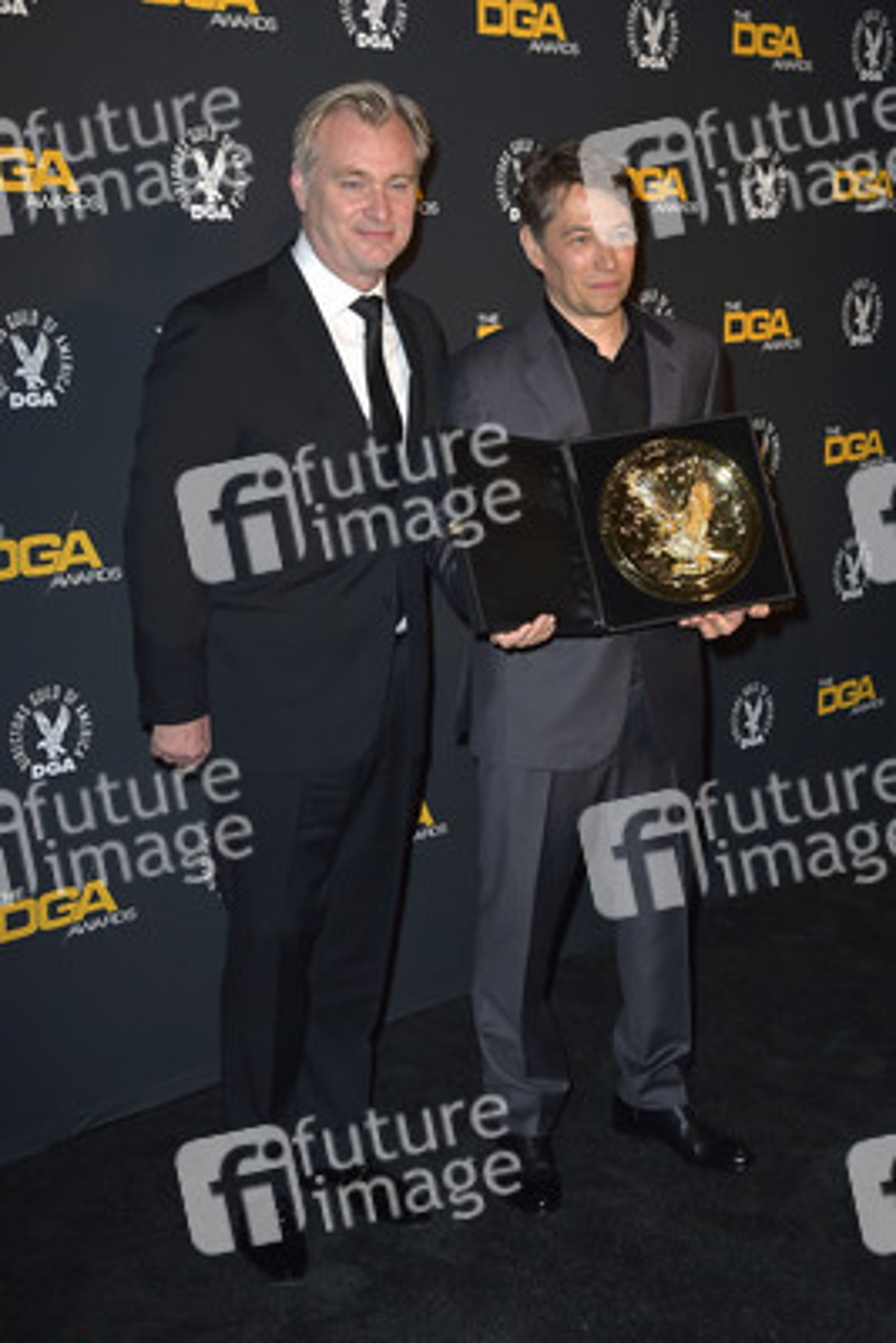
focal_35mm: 46
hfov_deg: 29.3
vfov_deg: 42.7
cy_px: 672
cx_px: 448
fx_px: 1716
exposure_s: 1/250
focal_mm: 46
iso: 500
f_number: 6.3
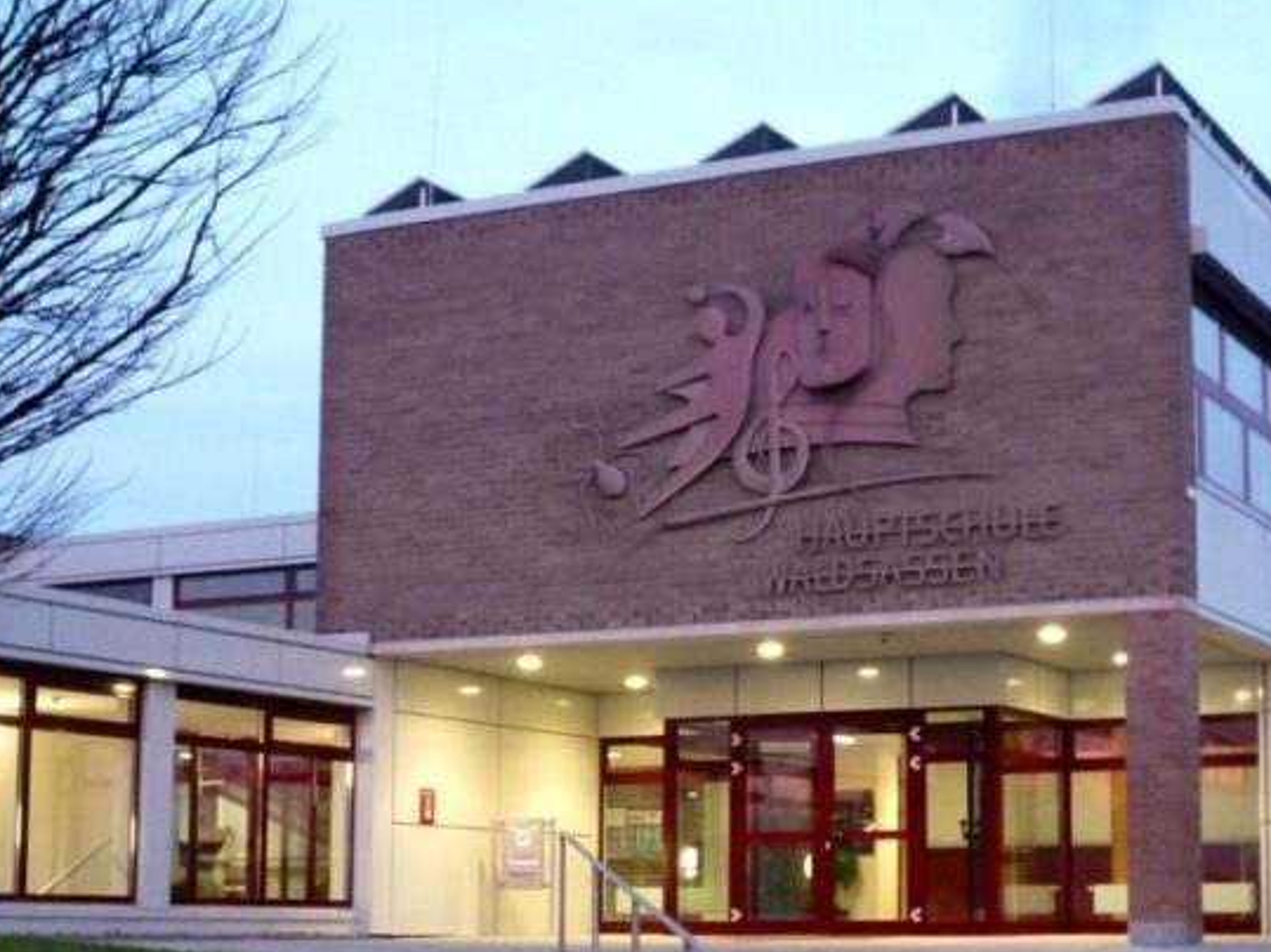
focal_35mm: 67
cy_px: 660
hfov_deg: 28.8
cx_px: 806
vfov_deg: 21.8
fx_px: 2459
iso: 800
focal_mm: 8.3
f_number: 4.3
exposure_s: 1/15
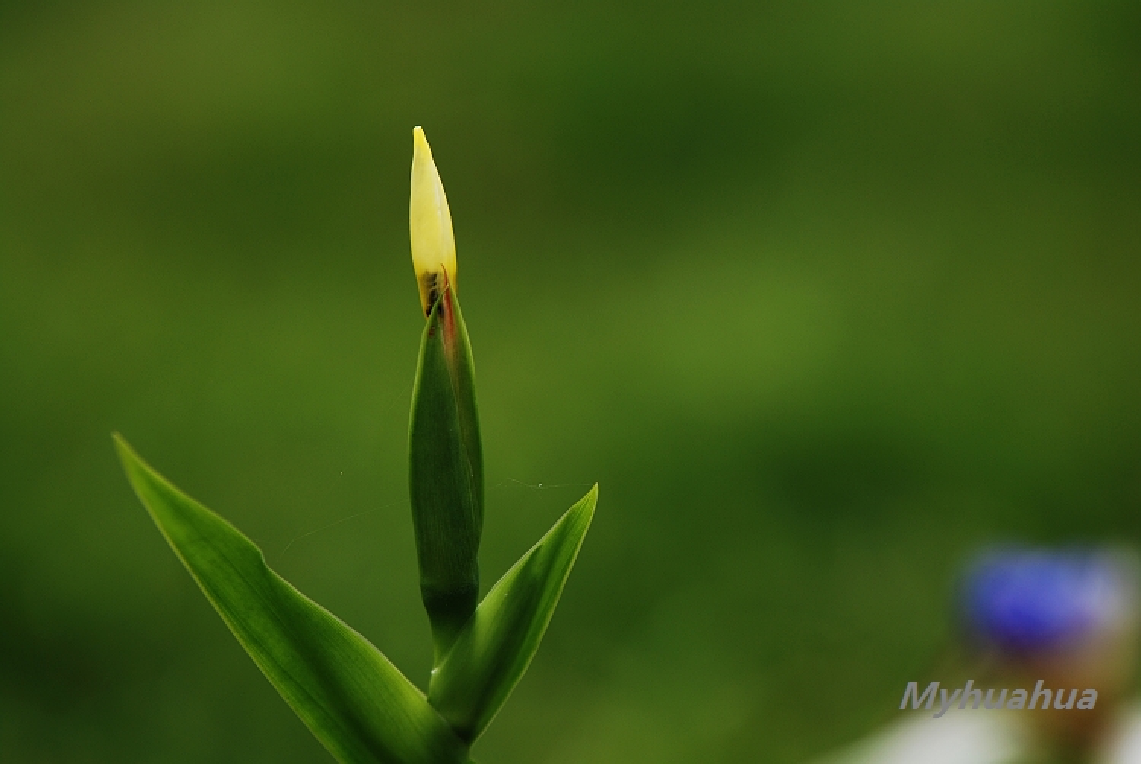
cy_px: 382
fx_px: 6901
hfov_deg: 9.5
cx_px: 570
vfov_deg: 6.3
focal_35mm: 218
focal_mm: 145
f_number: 3.5
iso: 100
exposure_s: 1/500
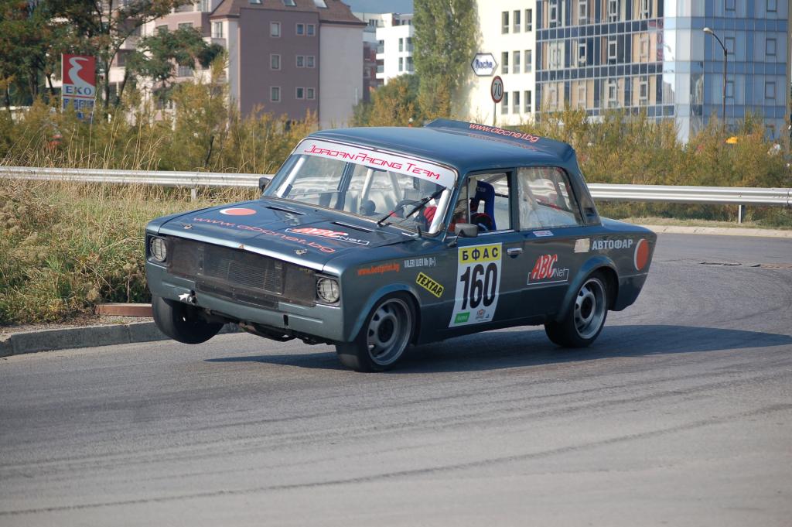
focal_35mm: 123
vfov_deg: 11.1
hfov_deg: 16.7
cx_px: 396
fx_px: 2704
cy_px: 264
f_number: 4.5
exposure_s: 1/1000
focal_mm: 82
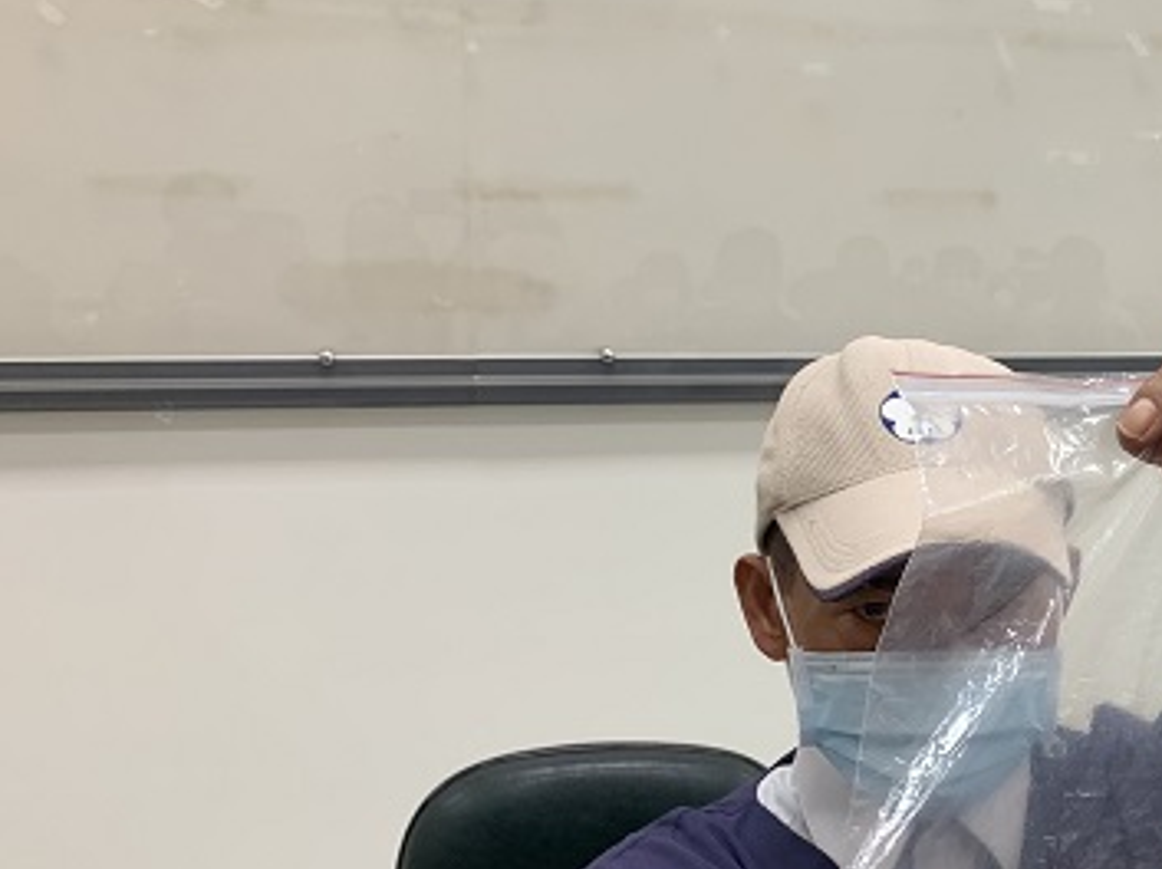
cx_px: 1152
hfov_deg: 30.5
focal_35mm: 59
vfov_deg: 24.7
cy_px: 543
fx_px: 1979
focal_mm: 4.25
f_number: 1.8
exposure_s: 1/60
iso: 80
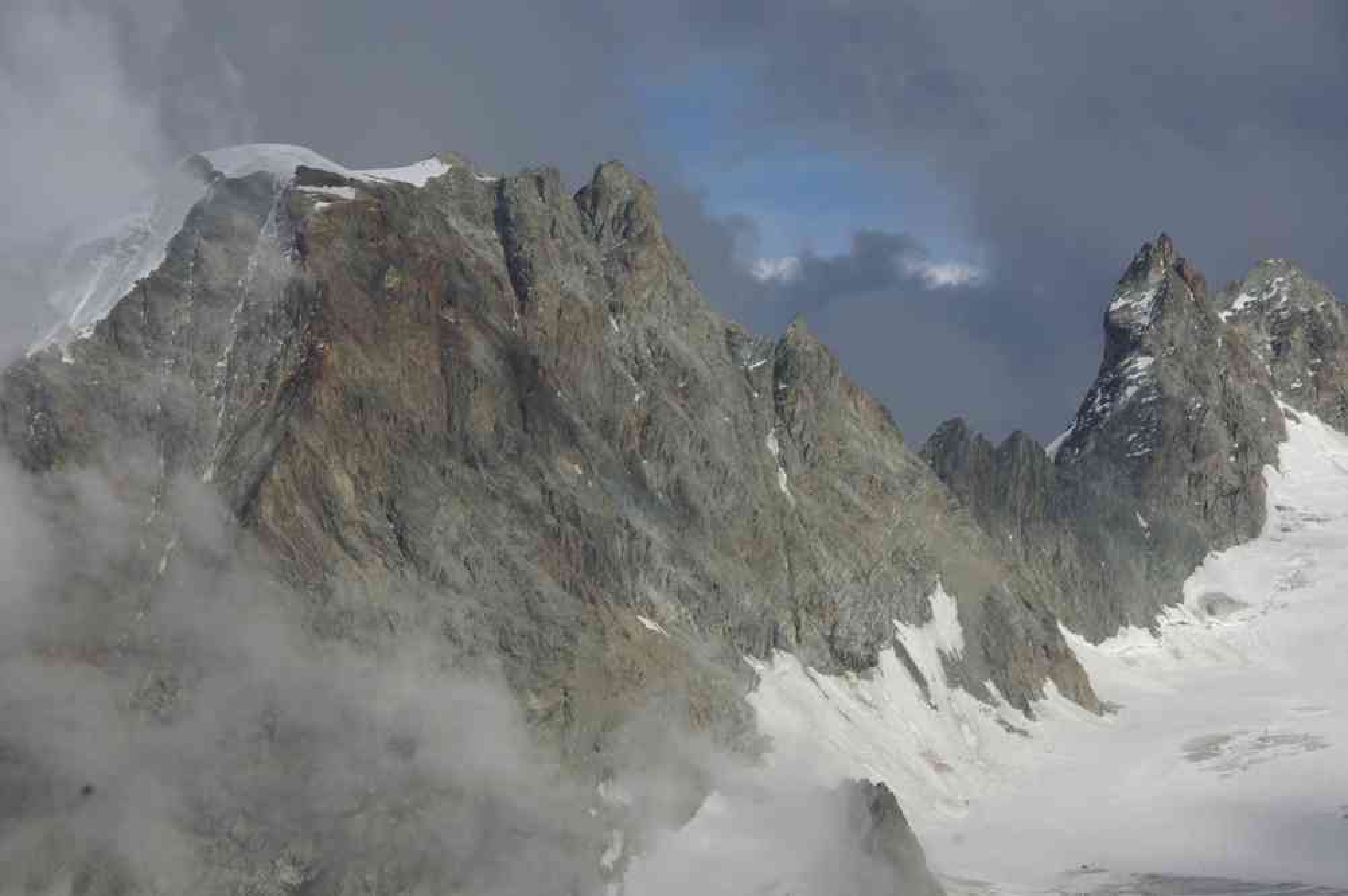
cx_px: 674
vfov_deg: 11.7
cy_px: 448
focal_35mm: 117
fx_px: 4377
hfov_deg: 17.5
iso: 100
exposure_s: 1/180
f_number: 11
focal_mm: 77.5
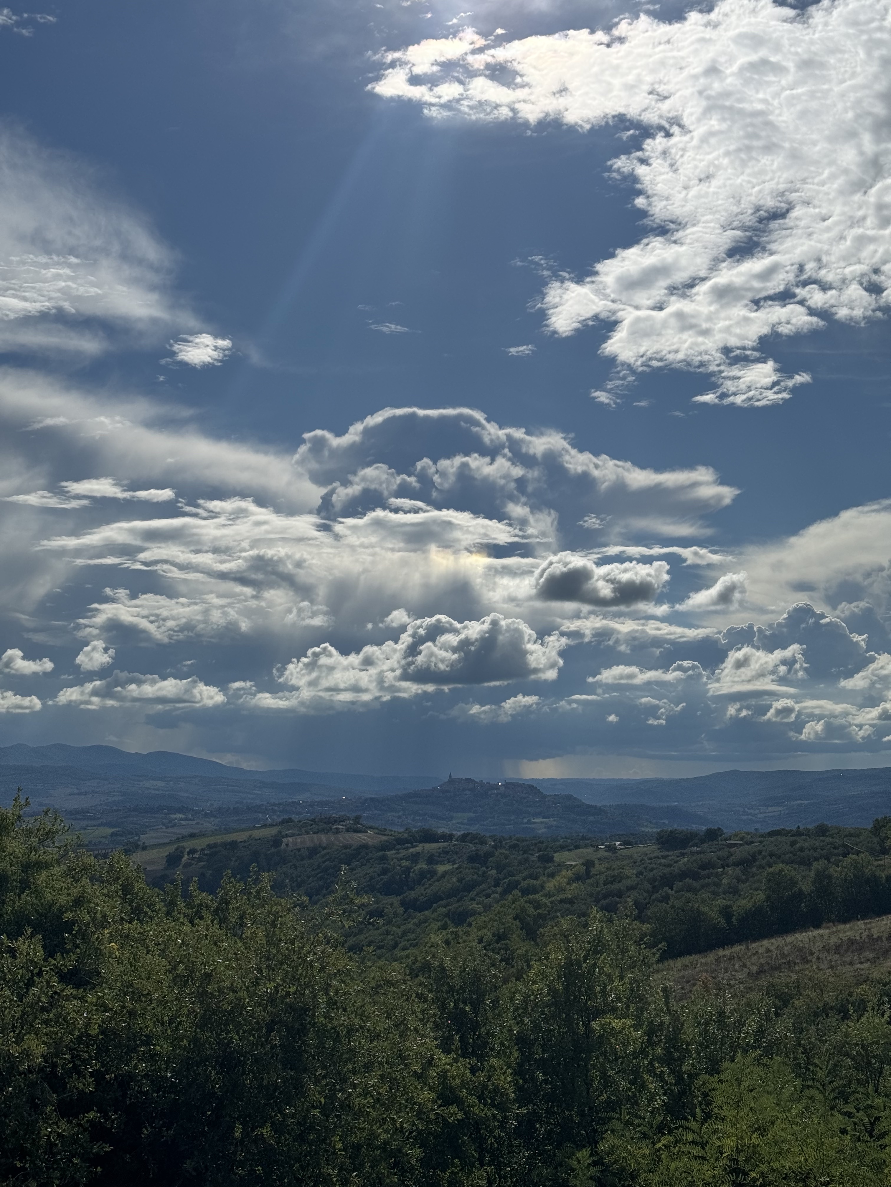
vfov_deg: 39.7
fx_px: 1647
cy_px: 594
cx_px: 446
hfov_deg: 30.3
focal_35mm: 48
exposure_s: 1/28571
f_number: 1.78
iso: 50
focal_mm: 6.86
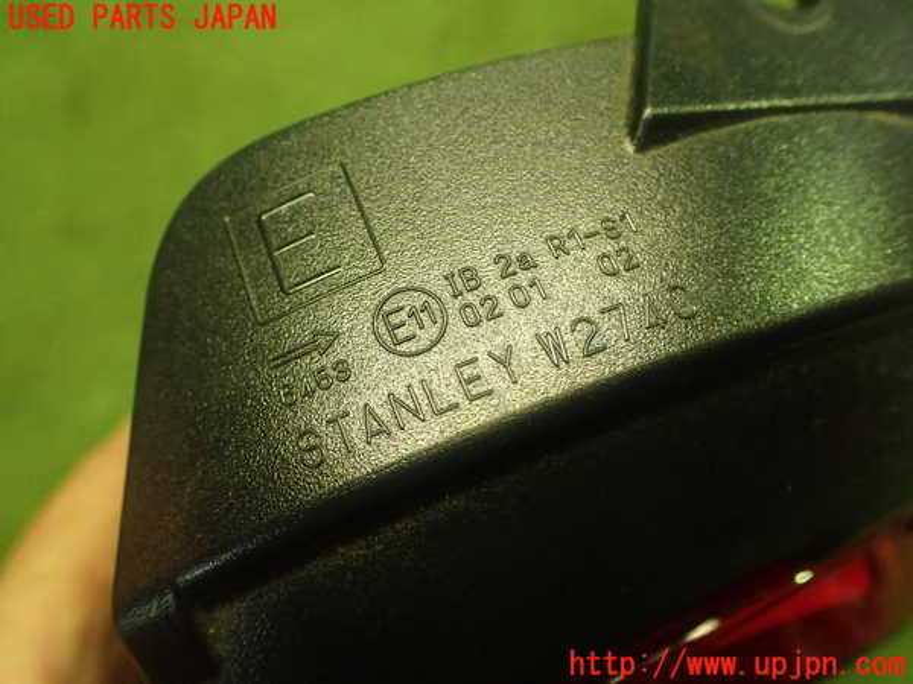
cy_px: 342
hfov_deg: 60.0
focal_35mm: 30
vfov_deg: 46.8
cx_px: 456
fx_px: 791
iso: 800
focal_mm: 5.4
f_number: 2.3
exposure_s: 1/125
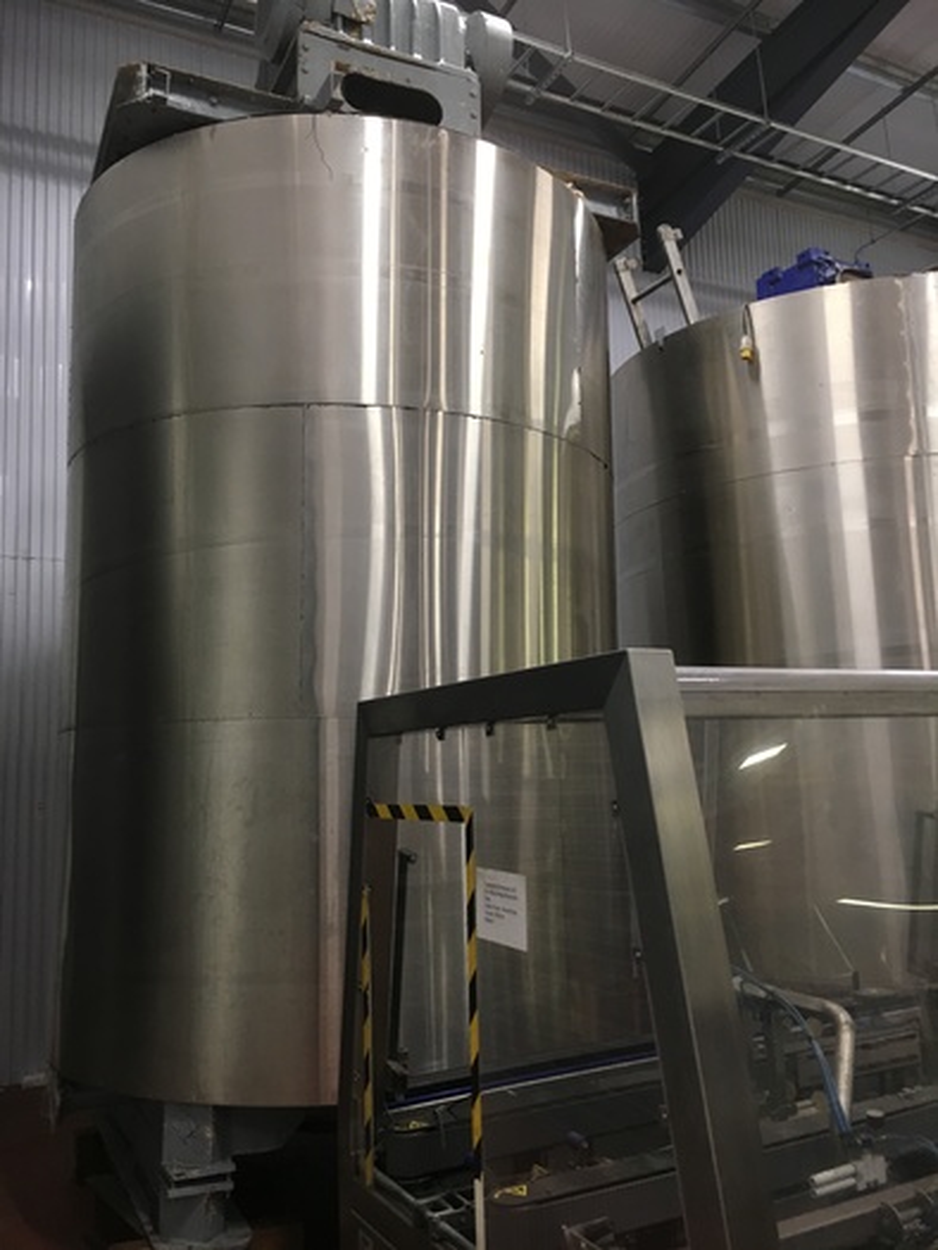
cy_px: 625
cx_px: 469
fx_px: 1047
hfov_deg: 48.2
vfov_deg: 61.6
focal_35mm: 29
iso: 125
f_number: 2.2
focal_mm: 4.15
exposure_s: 1/33
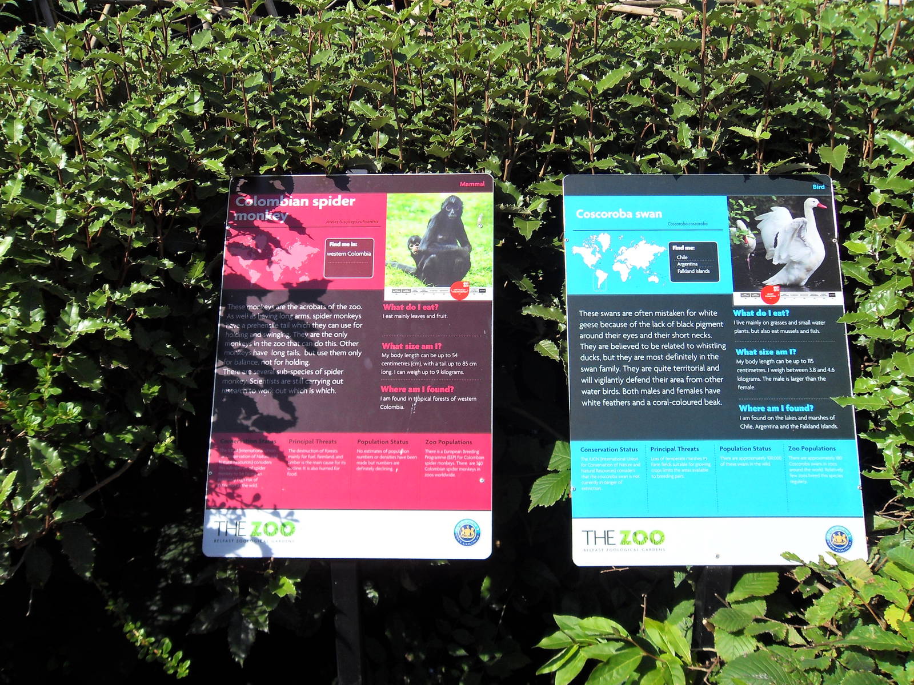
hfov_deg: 52.6
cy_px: 342
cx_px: 457
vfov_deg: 40.7
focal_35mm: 35
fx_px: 924
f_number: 8.2
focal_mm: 6.3
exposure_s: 1/180
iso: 80
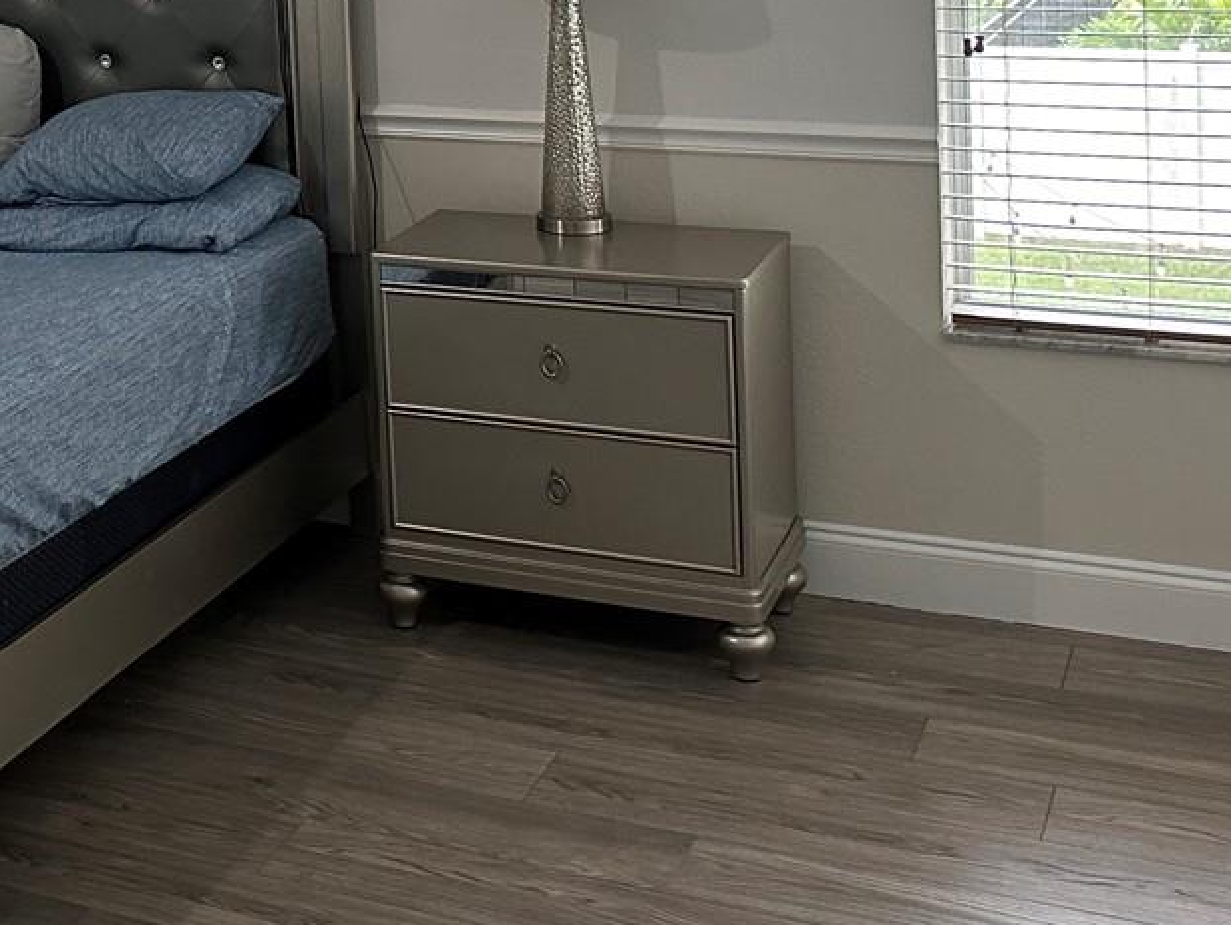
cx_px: 30
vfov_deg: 22.3
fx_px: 2206
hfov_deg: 29.3
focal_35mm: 62
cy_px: -93
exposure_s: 1/60
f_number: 1.78
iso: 320
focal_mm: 6.86
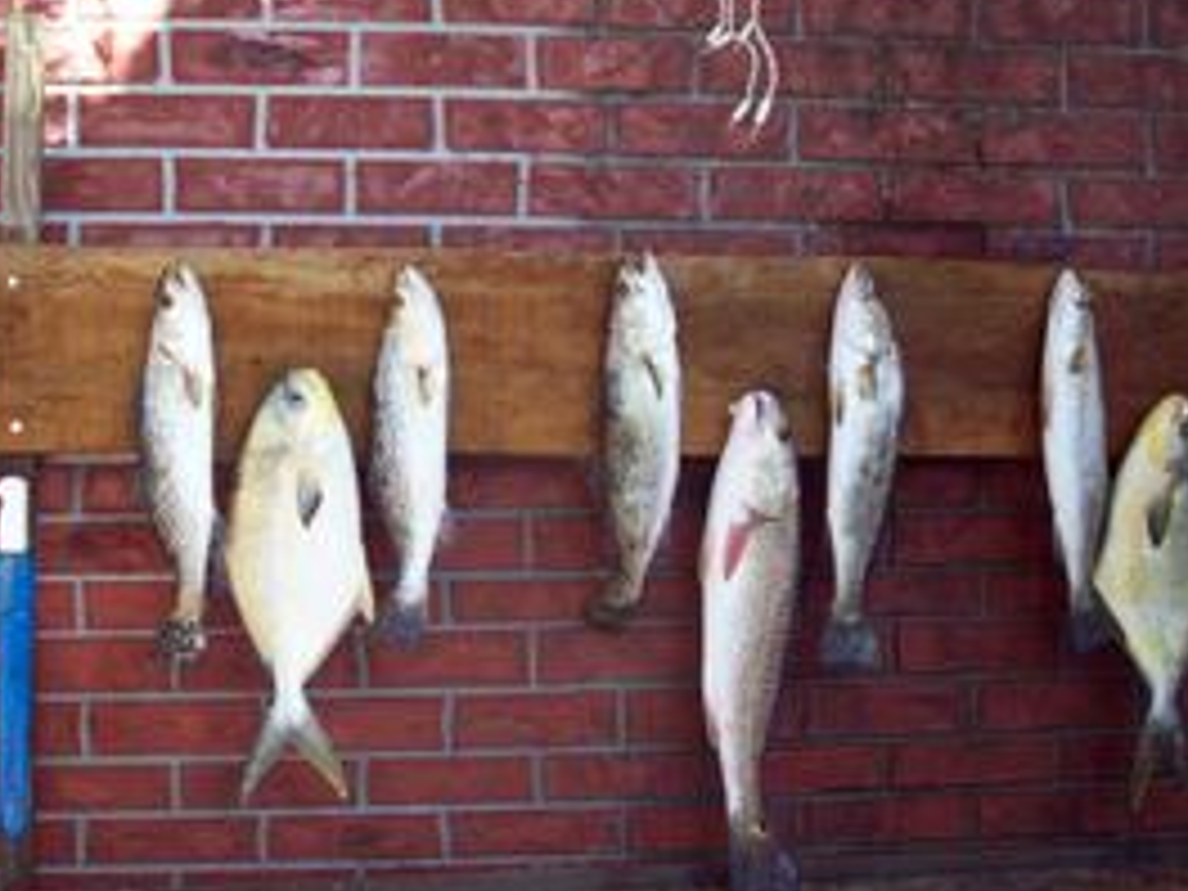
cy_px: 464
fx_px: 1922
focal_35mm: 56
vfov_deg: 26.1
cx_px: 549
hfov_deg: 34.3
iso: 80
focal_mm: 6.2
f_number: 2.8
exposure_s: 1/89.9
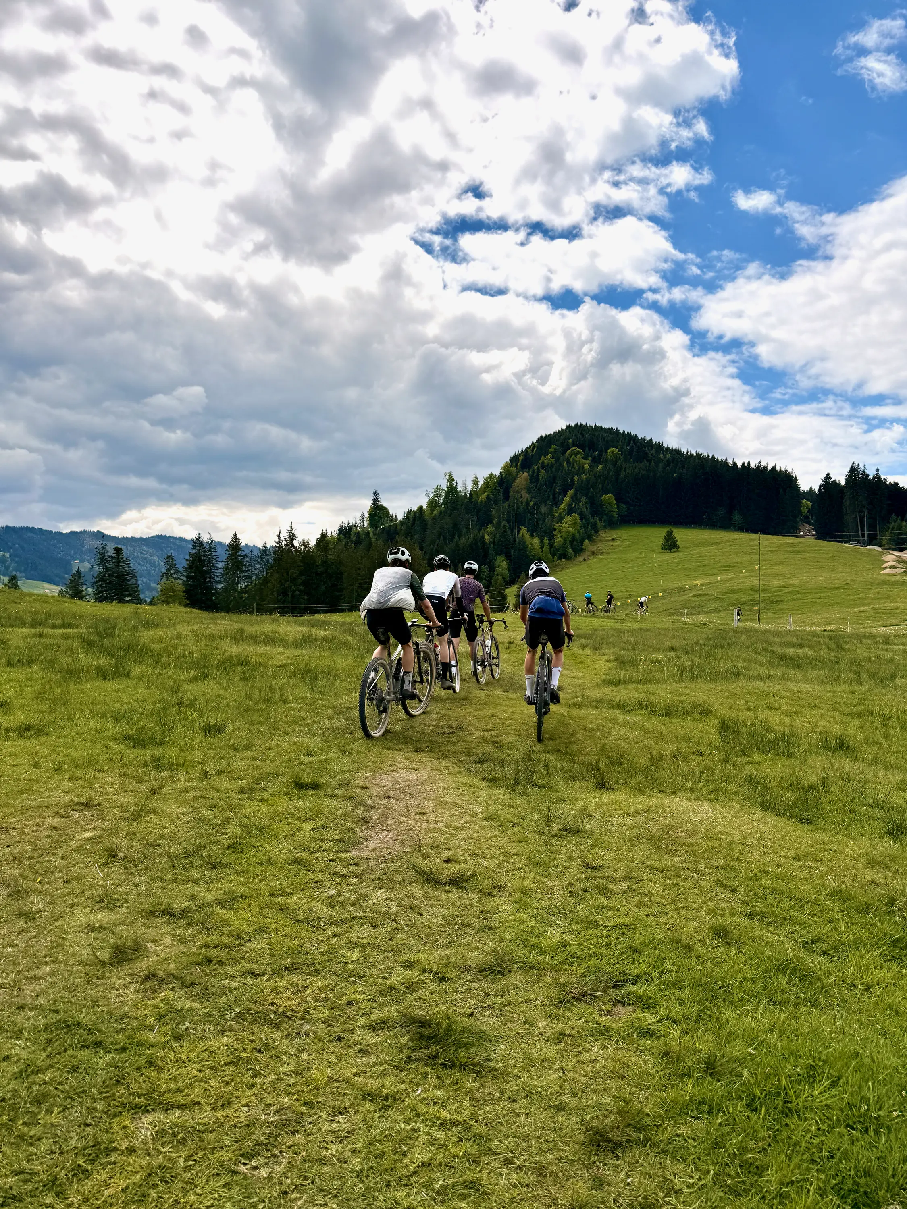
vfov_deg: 71.6
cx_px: 454
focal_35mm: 24
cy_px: 604
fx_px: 838
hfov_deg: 56.8
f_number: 1.78
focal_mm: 6.76
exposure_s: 1/9091
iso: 80
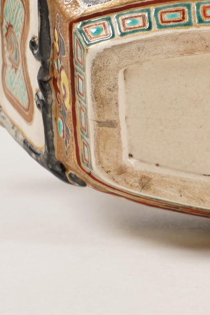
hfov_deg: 5.0
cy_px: 94
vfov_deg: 7.6
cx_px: 450
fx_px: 2365
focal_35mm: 270
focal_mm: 70
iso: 500
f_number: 13
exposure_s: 1/125
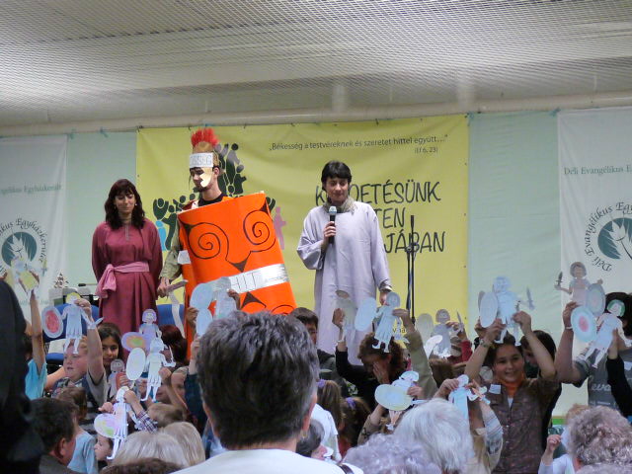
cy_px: 237
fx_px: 1899
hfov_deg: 18.9
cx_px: 316
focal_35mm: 104
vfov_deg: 14.2
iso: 400
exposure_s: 1/60
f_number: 3.2
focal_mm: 10.4
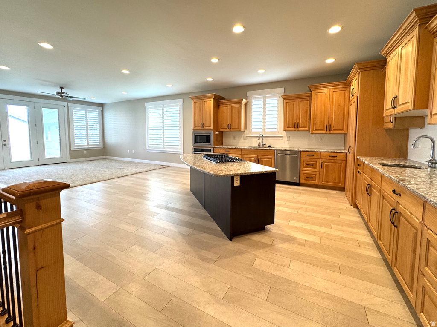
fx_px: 177
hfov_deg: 102.1
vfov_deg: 85.7
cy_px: 164
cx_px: 218
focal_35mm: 14
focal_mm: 2.22
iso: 160
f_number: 2.2
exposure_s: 1/120
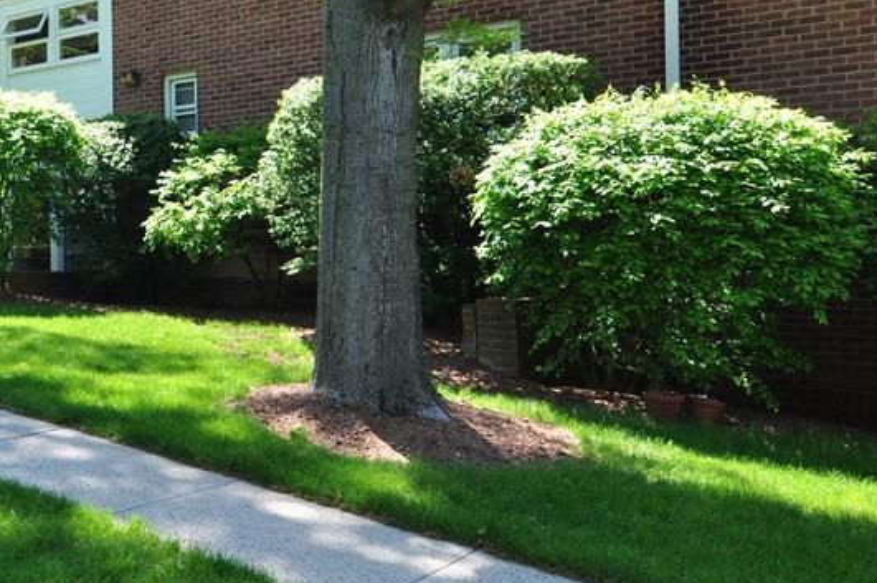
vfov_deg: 30.8
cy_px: 168
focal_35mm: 43
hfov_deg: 40.5
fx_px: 1047
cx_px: 26
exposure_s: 1/250
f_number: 10
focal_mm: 14
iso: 400
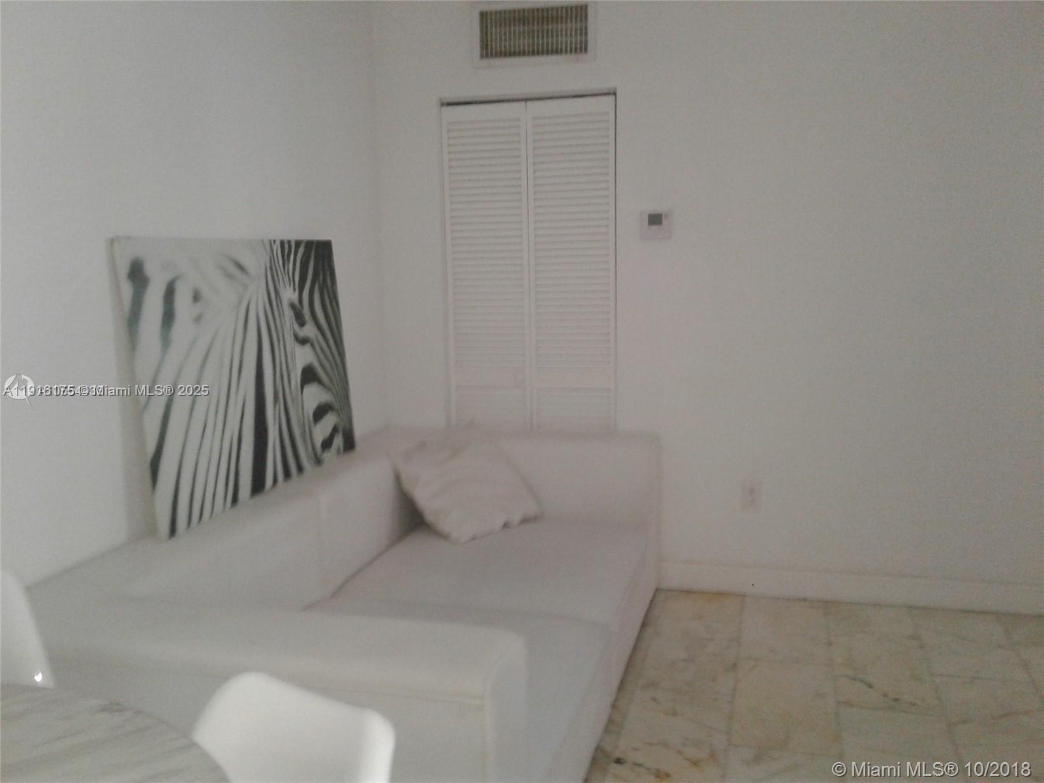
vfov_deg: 42.9
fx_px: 995
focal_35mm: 33
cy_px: 392
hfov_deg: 55.4
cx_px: 522
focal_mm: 3.3
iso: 100
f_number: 2.2
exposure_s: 1/14
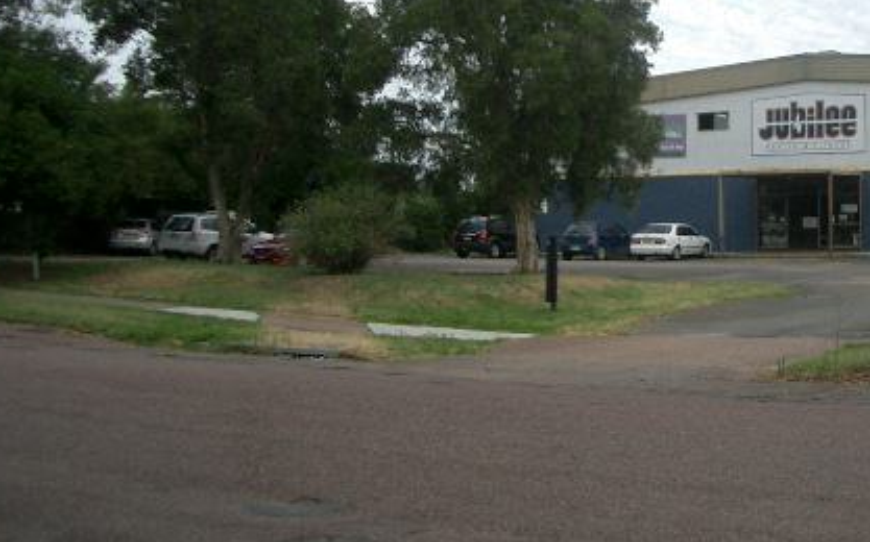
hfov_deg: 35.0
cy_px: 115
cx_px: 641
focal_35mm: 57
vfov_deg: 22.4
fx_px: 1351
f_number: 2.6
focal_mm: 5.8
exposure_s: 1/640
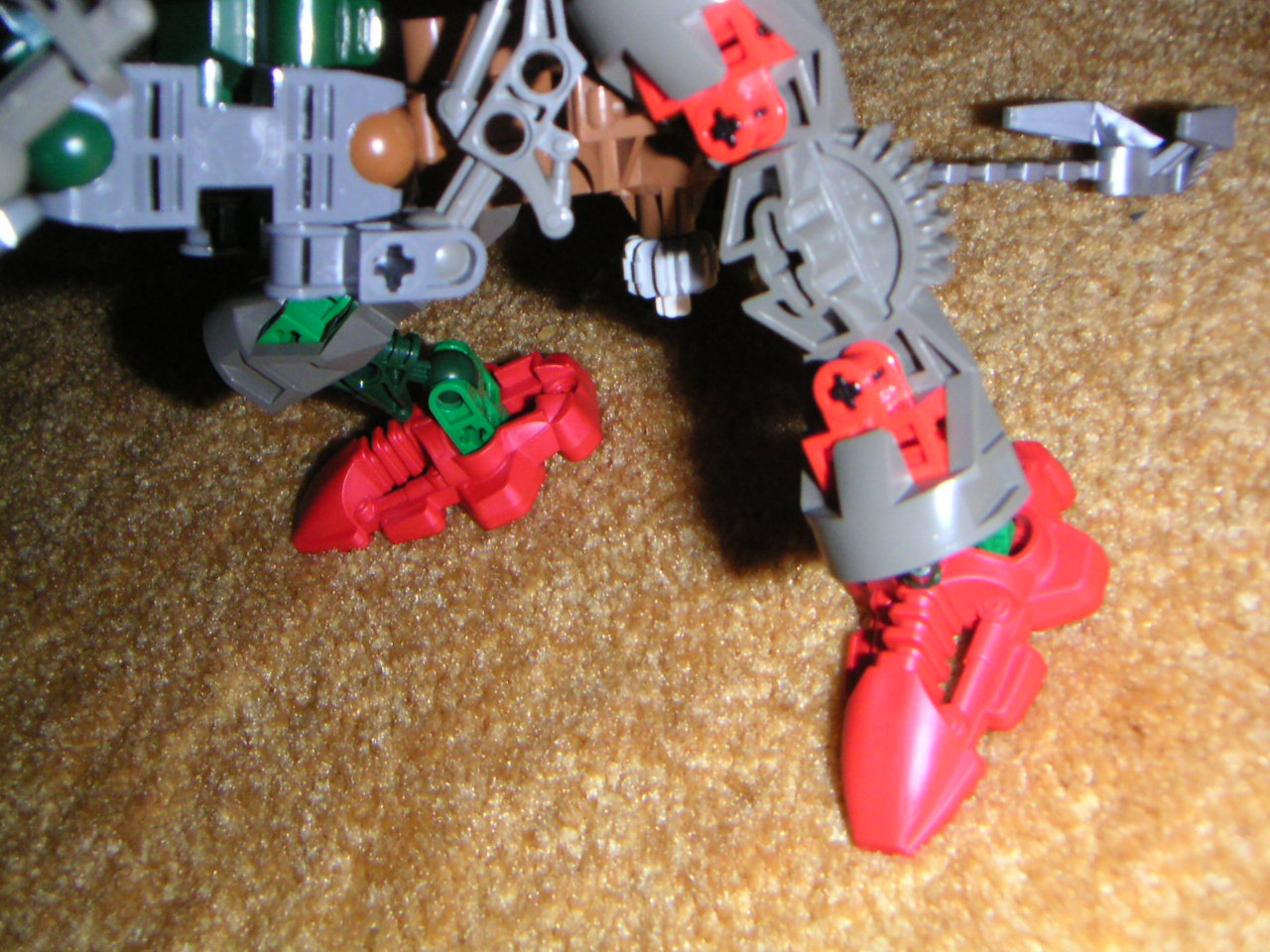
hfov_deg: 47.9
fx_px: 1431
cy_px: 476
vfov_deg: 36.8
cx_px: 635
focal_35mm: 39
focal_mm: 5.1
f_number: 6.7
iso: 200
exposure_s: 1/45
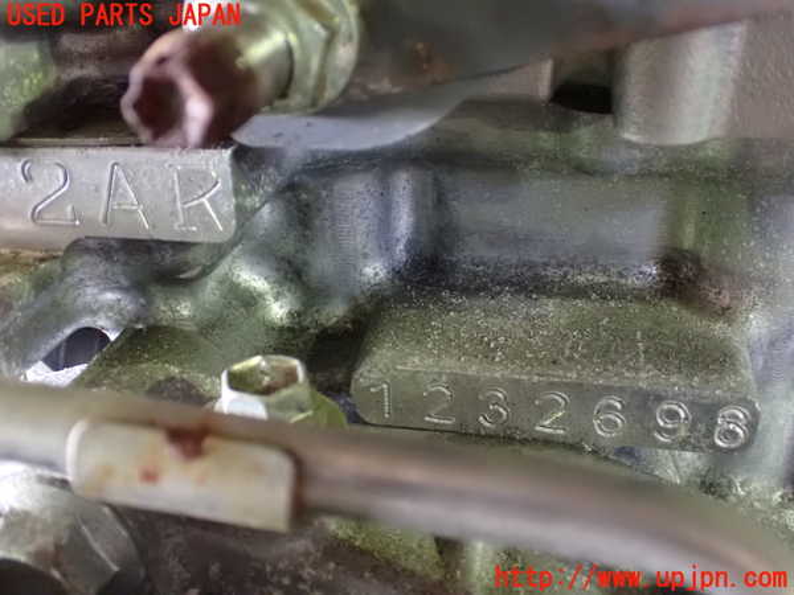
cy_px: 298
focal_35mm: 38
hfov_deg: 49.0
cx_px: 397
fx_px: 872
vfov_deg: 37.7
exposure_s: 1/30
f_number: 2.7
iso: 1600
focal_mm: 6.83
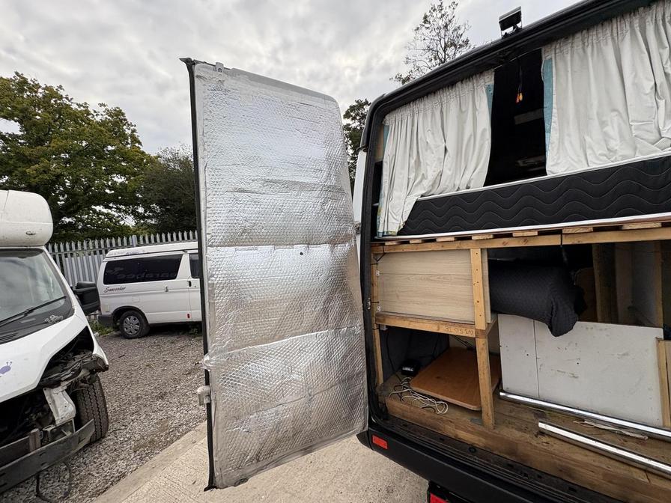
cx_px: 336
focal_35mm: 14
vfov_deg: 85.7
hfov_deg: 102.1
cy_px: 252
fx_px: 271
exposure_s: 1/518
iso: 40
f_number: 2.2
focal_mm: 2.22
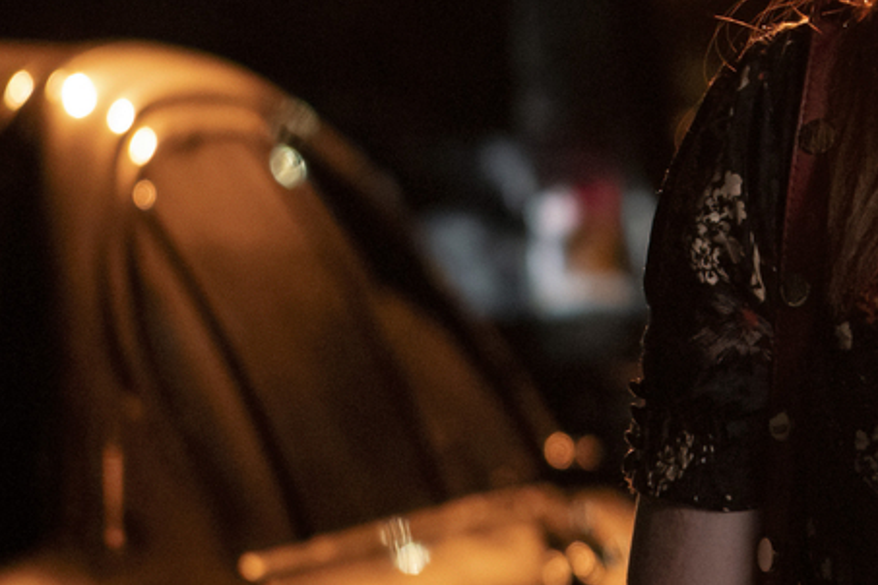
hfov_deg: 6.8
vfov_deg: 4.6
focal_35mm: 297
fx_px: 7243
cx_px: 1494
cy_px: 248
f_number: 2.8
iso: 2500
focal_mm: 70
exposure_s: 1/250
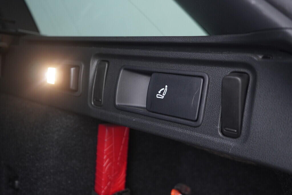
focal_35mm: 36
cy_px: 98
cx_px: 146
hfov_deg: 53.1
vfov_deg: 36.9
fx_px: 292
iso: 640
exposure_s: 1/40
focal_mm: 24
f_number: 2.8
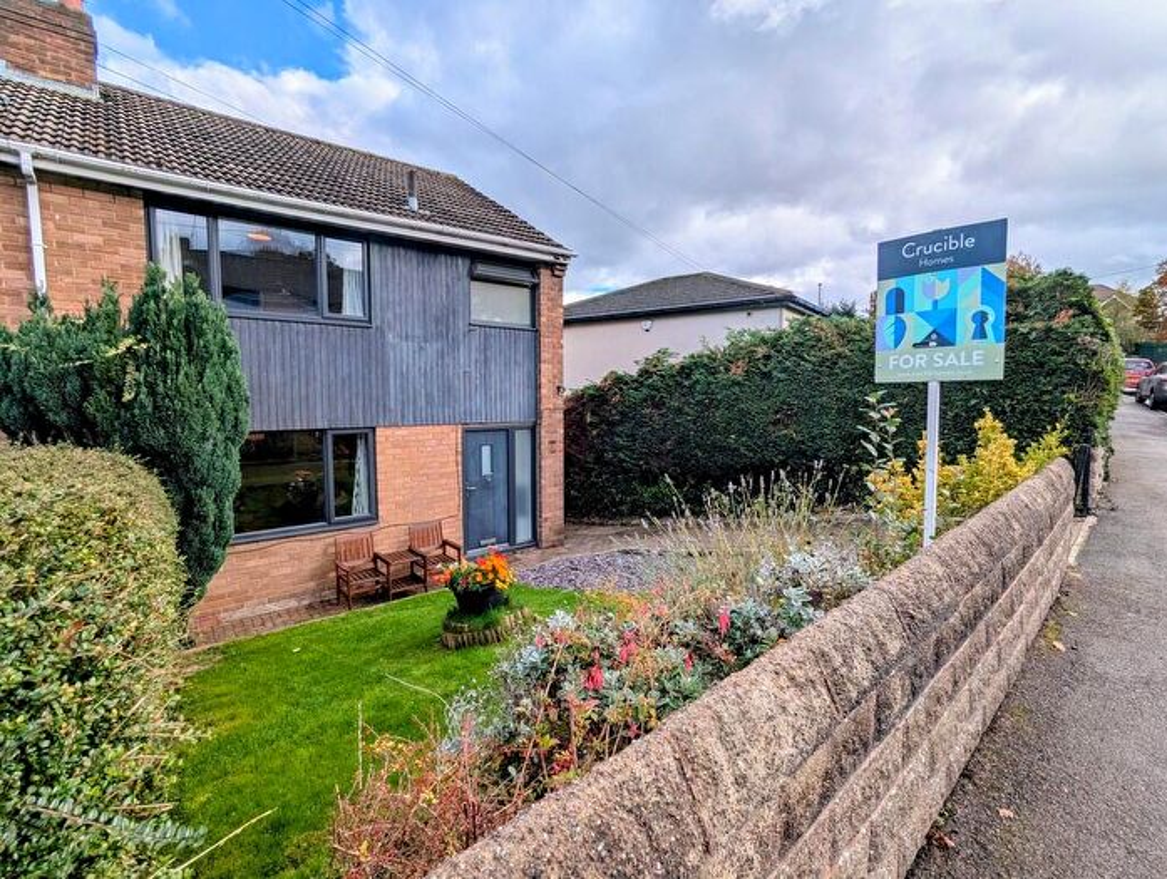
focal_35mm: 16
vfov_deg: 78.3
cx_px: 584
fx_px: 540
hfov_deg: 94.4
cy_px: 440
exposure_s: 1/743
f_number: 2.2
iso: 45
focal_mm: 2.35
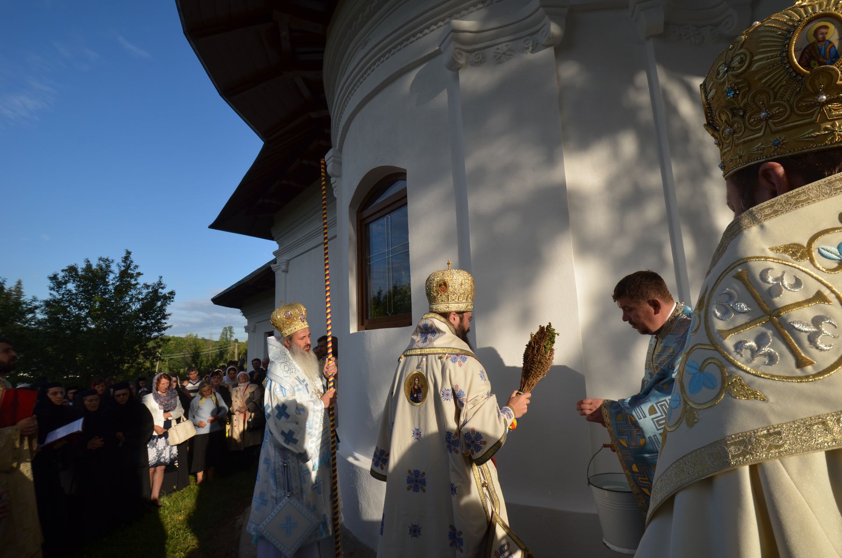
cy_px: 279
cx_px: 421
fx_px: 385
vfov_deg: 71.8
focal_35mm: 16
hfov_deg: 95.1
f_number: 8
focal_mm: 11
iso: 110
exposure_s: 1/250
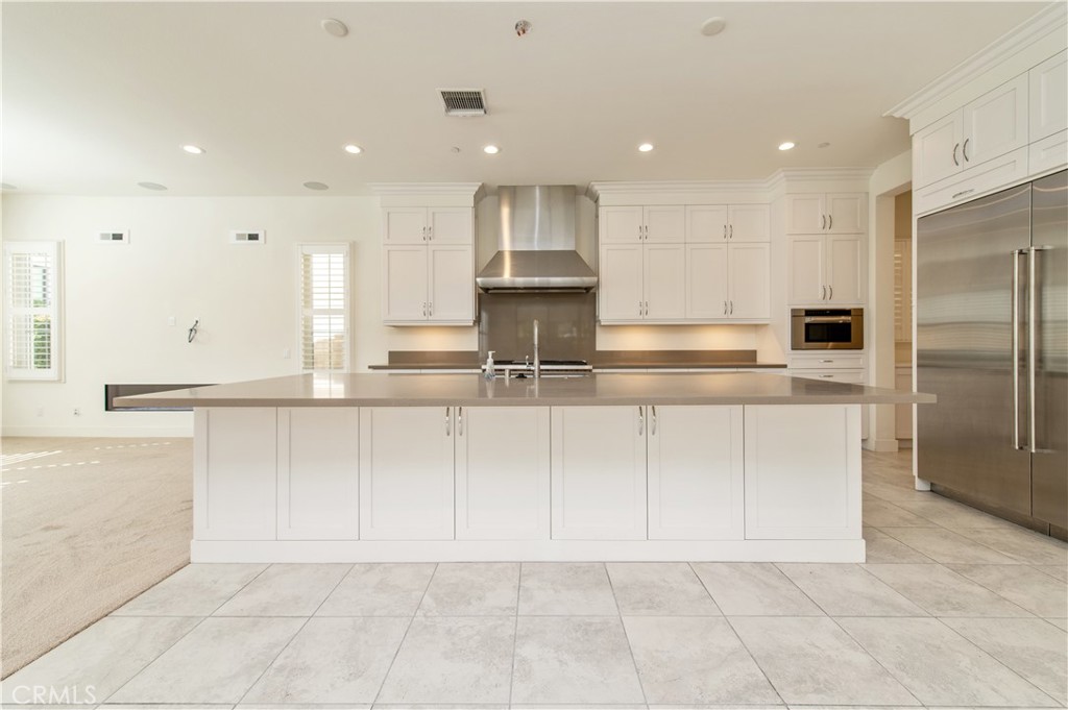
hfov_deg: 104.3
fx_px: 415
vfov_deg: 81.1
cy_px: 355
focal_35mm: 14
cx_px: 534
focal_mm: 14
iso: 200
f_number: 4.5
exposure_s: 1/80
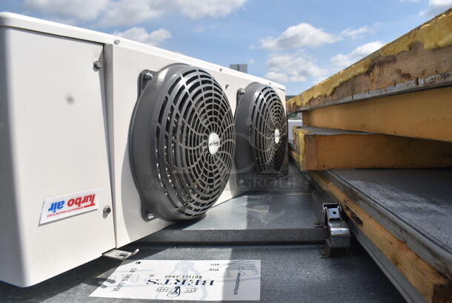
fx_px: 339
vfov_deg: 48.0
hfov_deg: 67.3
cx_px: 226
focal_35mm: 27
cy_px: 152
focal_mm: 18
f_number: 8
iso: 100
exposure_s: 1/400
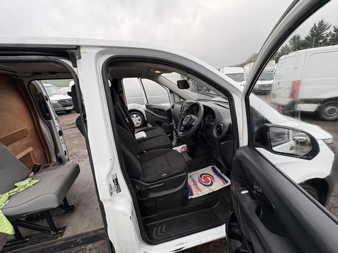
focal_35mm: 15
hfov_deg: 98.2
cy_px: 126
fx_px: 146
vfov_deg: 81.7
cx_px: 169
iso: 200
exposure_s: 1/99
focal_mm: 2.22
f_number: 2.2
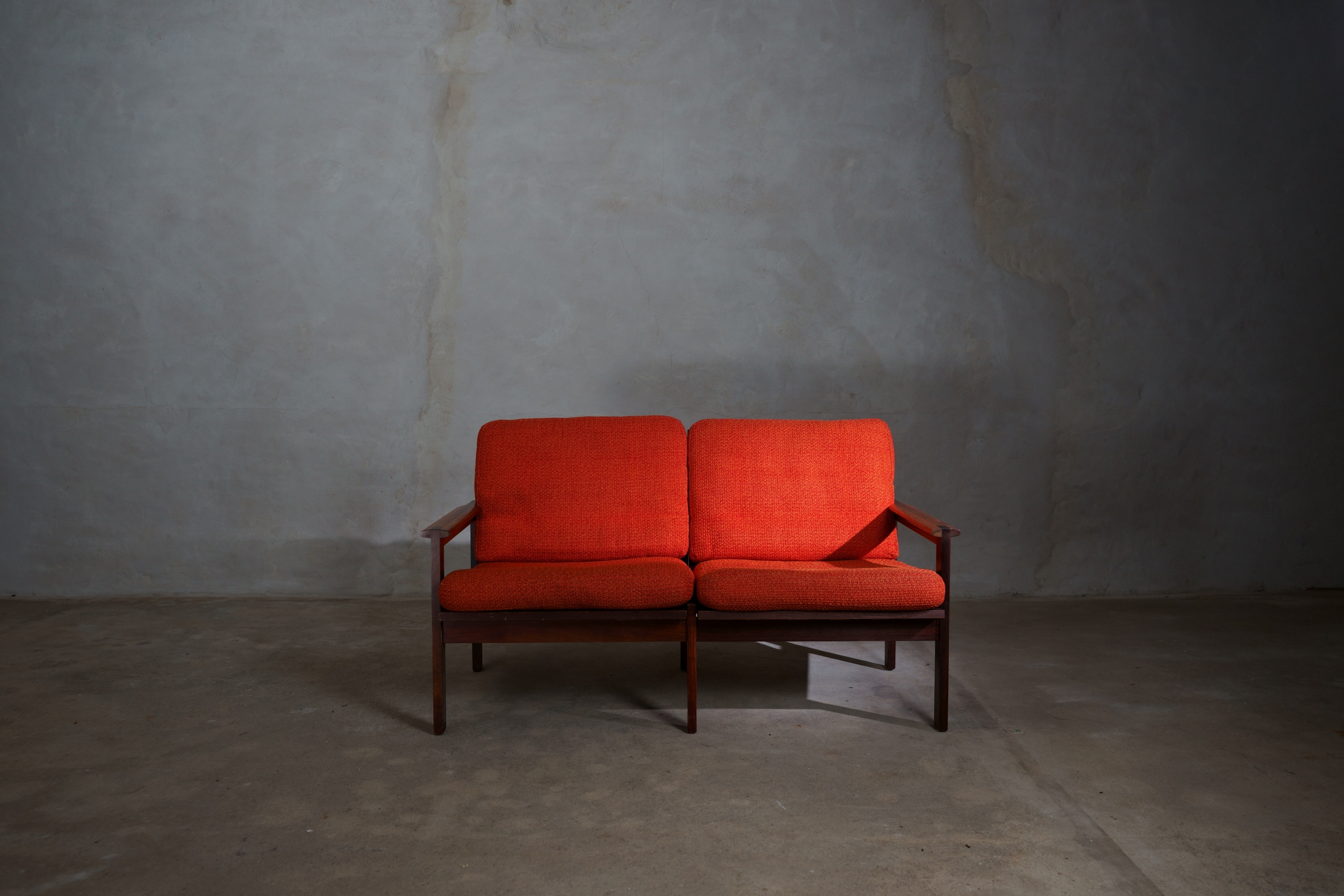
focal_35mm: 29
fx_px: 1083
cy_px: 448
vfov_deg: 45.0
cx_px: 672
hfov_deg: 63.7
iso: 200
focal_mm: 29
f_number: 5.6
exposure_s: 1/10
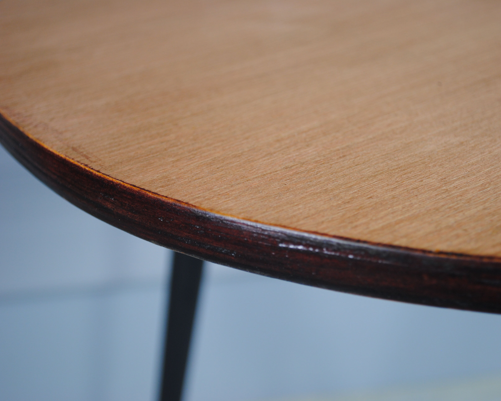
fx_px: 1008
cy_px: 202
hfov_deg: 27.8
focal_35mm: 68
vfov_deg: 22.5
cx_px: 299
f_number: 5.3
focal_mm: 40
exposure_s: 1/40
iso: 200
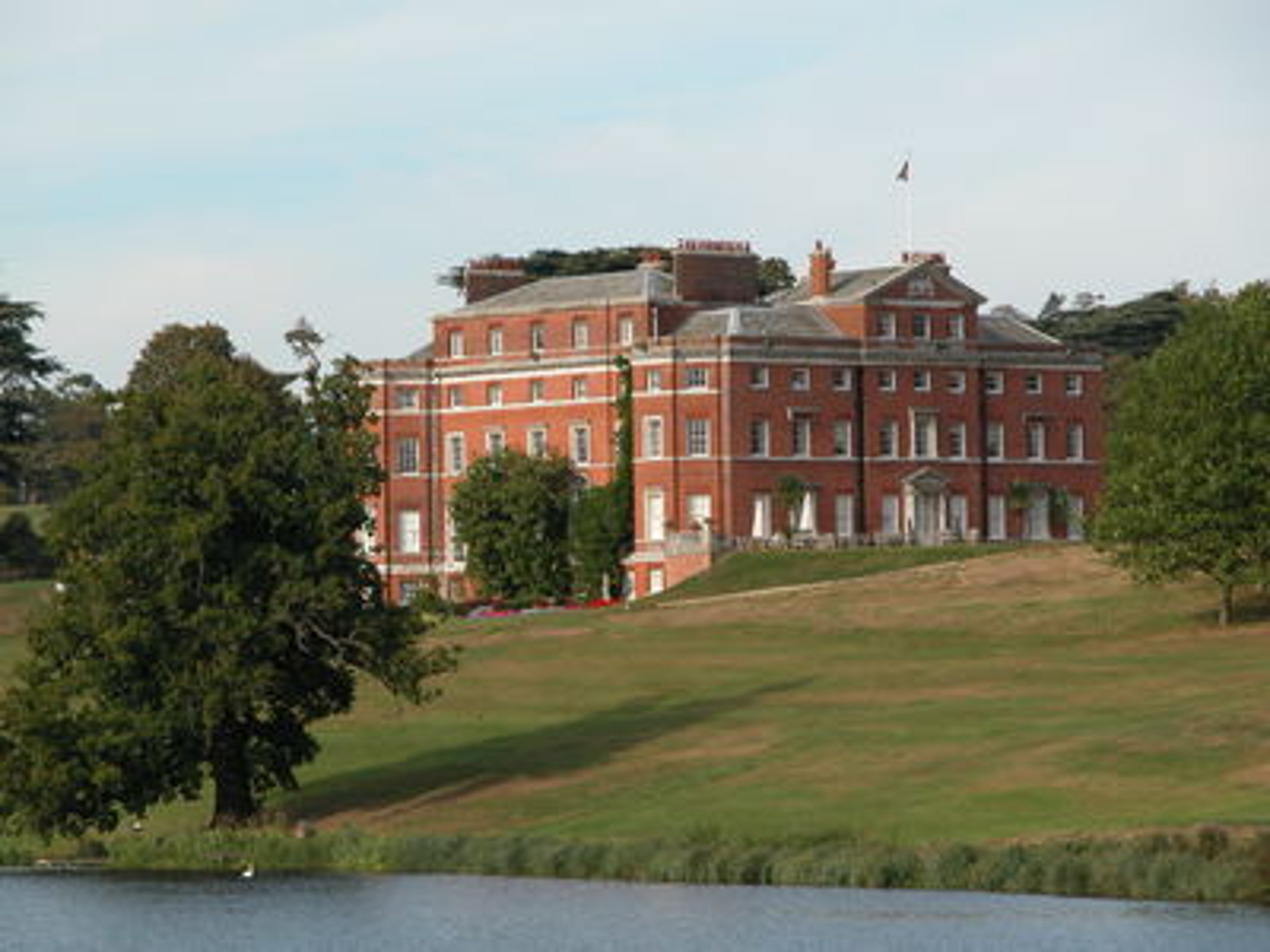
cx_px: 635
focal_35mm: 220
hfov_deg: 9.0
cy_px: 476
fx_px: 8071
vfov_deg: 6.8
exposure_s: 1/291
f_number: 5.8
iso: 100
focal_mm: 56.7
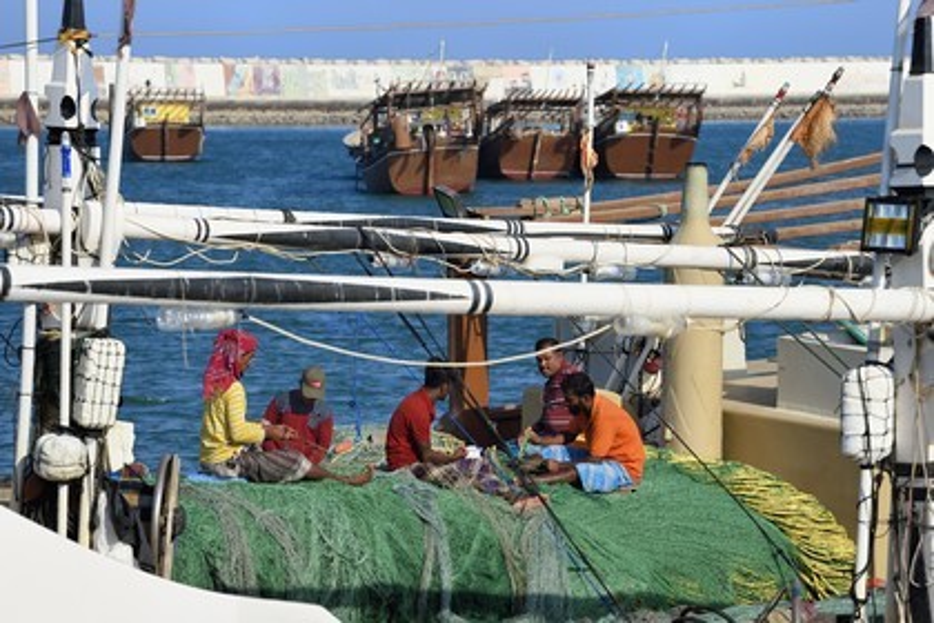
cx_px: 467
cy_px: 312
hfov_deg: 11.1
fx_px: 4799
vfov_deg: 7.4
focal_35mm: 185
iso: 200
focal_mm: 185
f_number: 10
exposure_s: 1/500
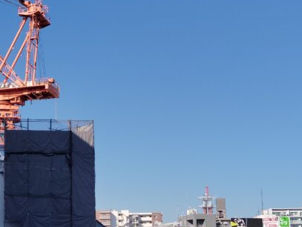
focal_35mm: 71
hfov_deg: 26.7
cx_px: 46
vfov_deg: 20.7
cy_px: 160
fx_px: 620
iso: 50
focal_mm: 4.22
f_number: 1.8
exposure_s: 1/1012
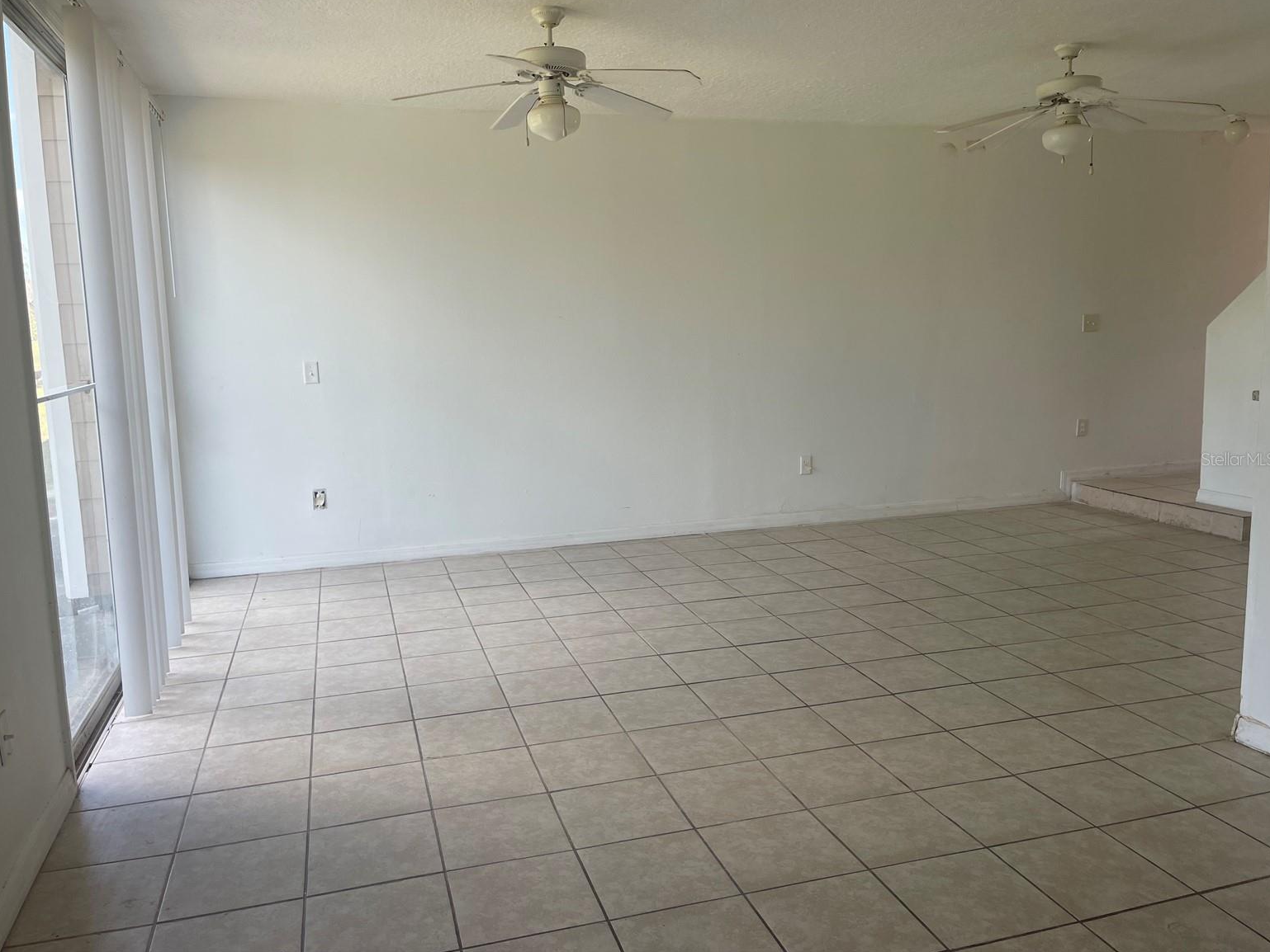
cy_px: 459
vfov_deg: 53.1
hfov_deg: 67.3
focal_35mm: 26
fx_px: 954
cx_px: 618
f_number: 1.6
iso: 32
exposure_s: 1/392
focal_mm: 5.1
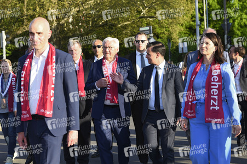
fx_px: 411
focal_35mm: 60
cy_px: 82
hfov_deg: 33.4
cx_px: 124
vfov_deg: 22.6
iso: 640
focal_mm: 60
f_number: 5.6
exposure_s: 1/1000
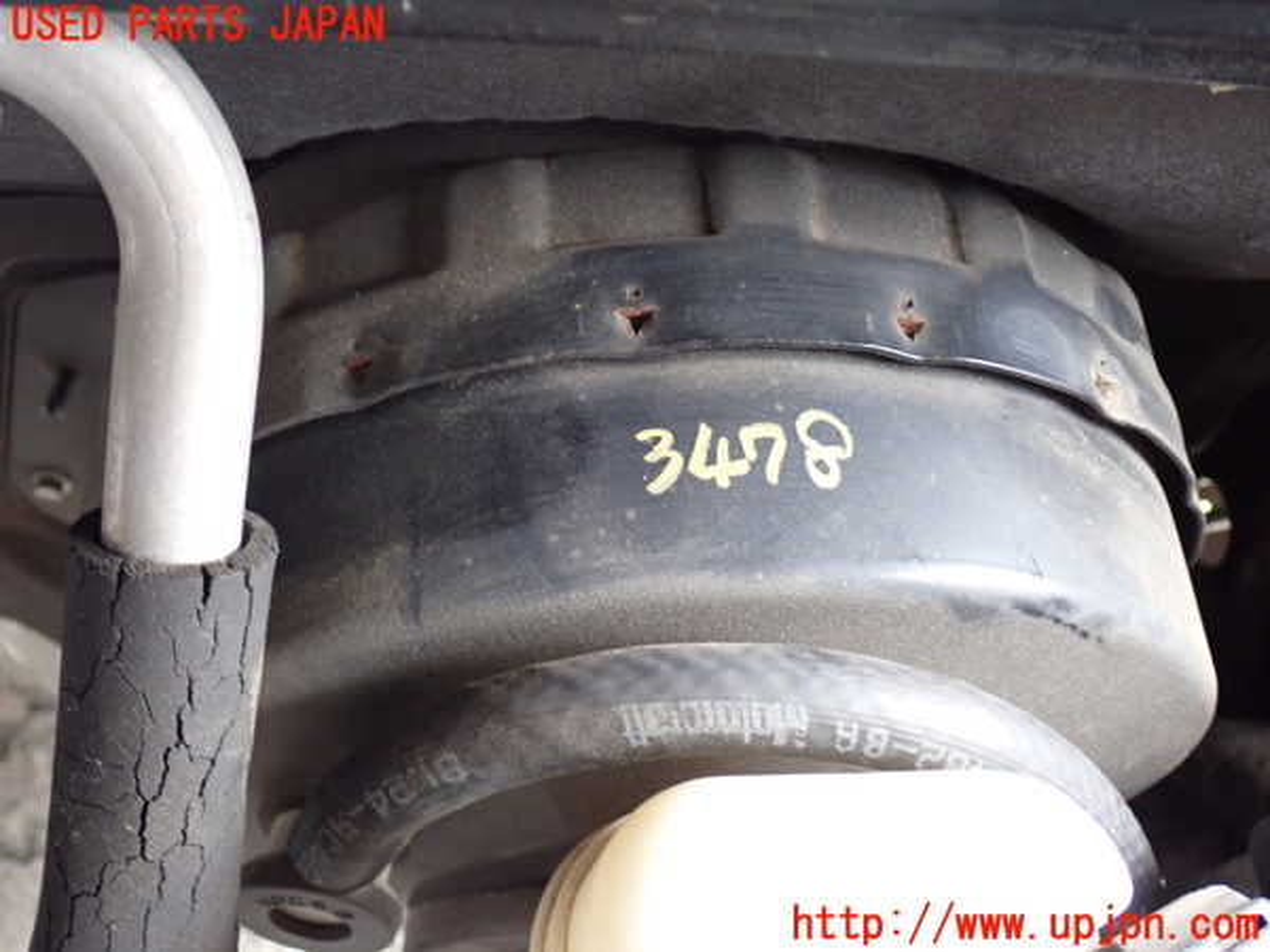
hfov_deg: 42.9
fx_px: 1614
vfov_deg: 32.9
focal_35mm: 44
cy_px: 476
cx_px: 635
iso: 800
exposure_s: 1/40
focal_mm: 7.84
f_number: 2.9
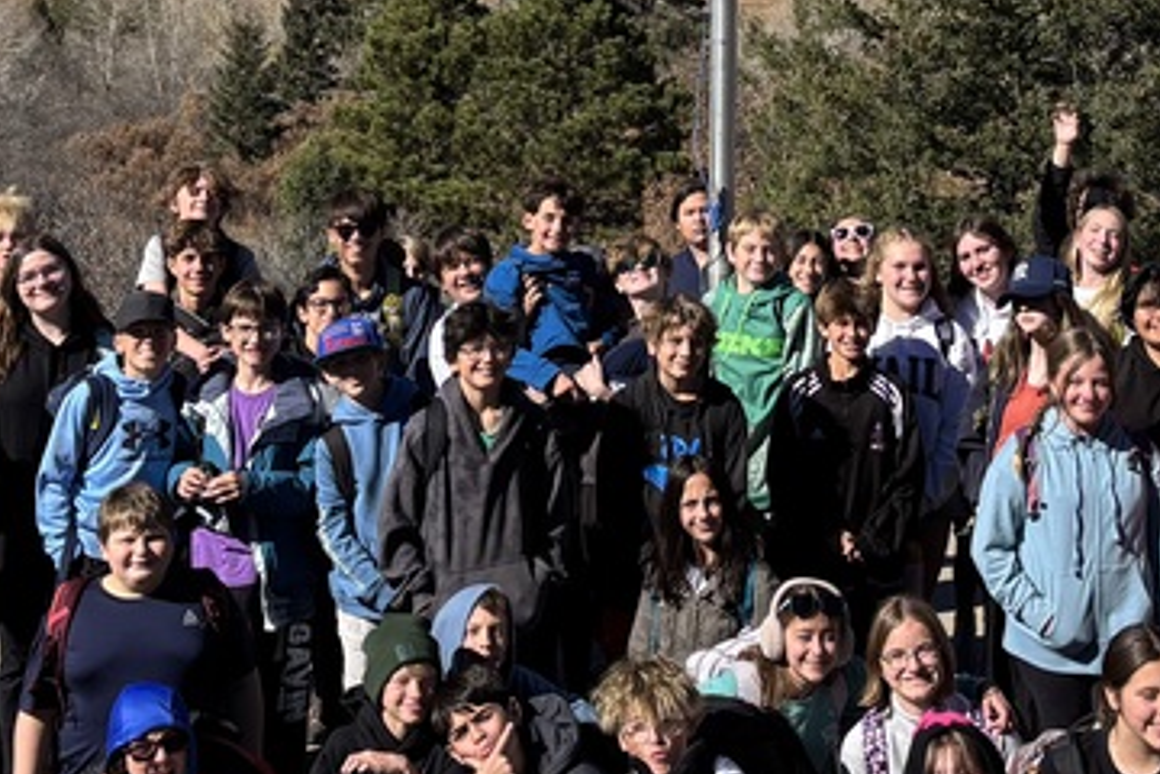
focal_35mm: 77
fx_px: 2481
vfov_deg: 17.4
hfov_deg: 26.2
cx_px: 719
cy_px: 23
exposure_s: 1/2933
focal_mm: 5.96
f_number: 1.6
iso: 50
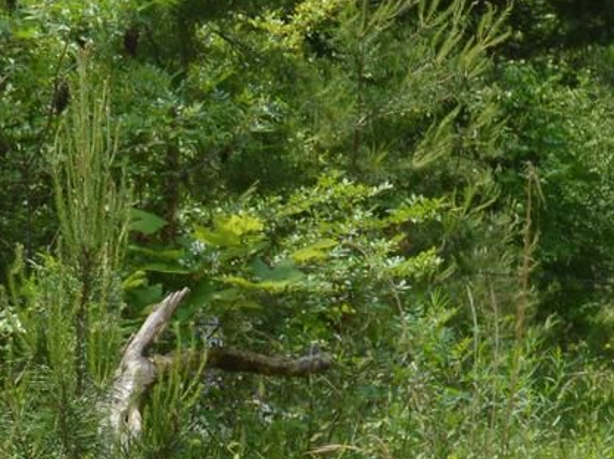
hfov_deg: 11.1
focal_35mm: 170
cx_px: -342
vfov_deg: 8.7
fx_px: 3013
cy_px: 398
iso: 100
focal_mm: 24
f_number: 7.1
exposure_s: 1/200
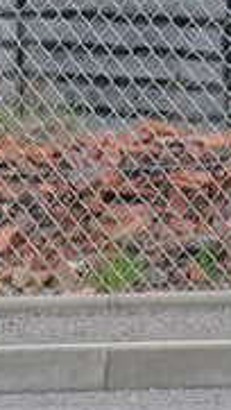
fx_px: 15691
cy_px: 148
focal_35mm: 1443
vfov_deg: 1.5
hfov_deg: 0.8
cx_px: -621
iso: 1000
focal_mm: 210
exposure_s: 1/800
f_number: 5.6
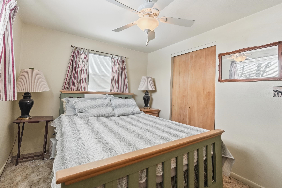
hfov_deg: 100.4
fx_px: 117
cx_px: 141
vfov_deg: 77.3
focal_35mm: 15
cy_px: 94
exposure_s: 1/1250
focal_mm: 10
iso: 800
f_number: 4
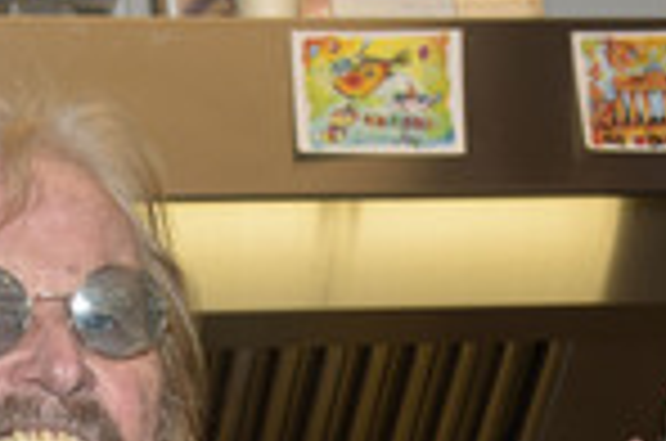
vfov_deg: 11.4
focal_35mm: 116
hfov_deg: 17.4
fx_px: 2141
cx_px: 47
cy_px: 612
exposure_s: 1/250
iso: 500
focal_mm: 38
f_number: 5.6
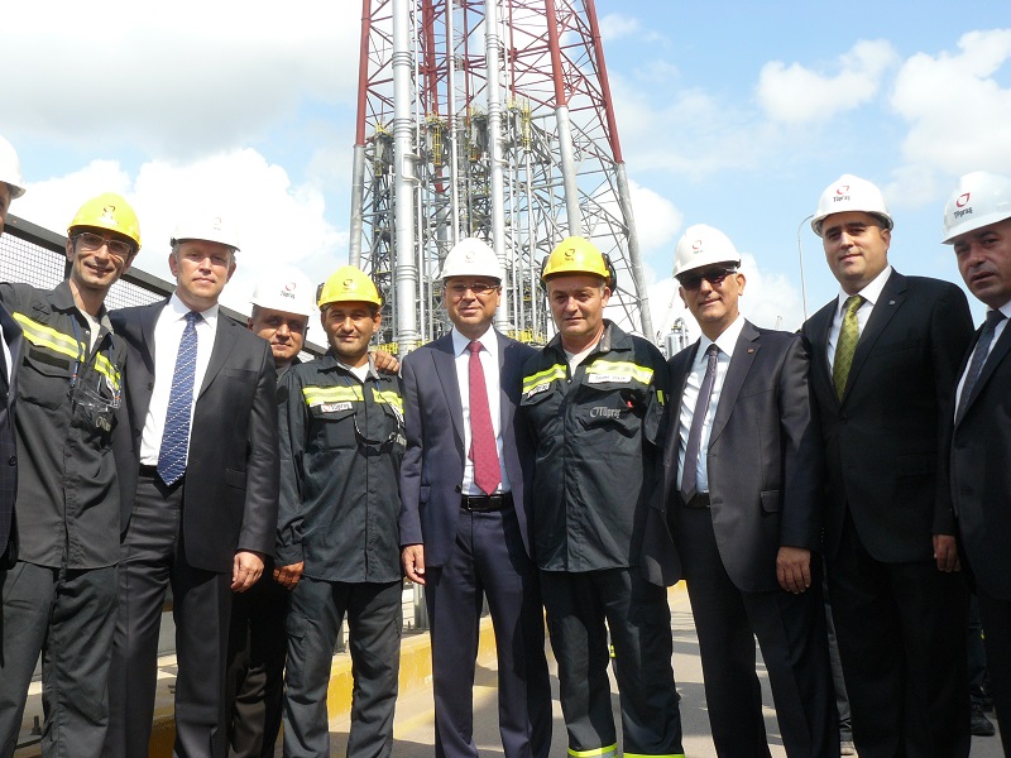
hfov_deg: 51.4
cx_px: 506
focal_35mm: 36
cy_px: 379
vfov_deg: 39.7
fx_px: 1051
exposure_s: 1/250
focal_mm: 6
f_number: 5.6
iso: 100
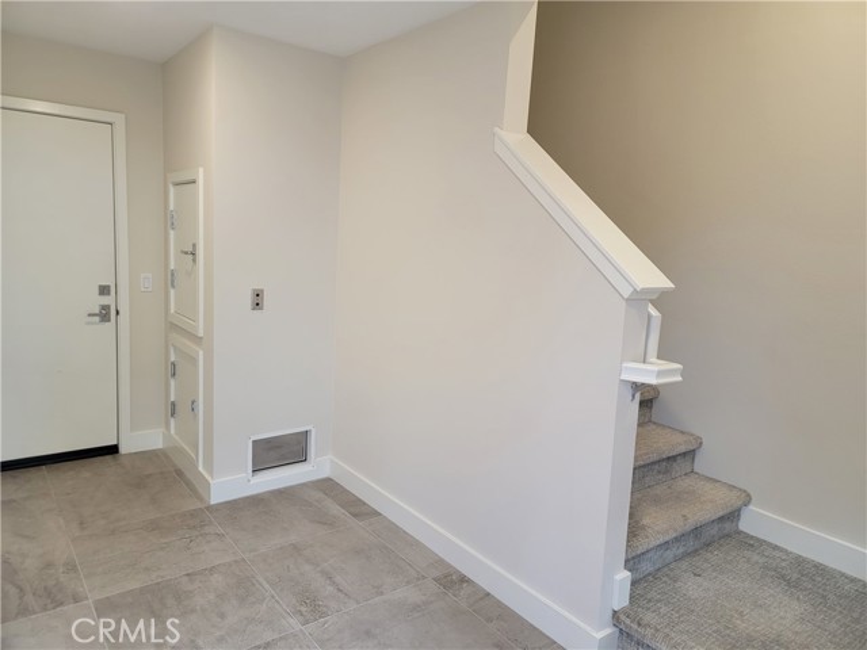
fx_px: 601
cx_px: 434
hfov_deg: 71.6
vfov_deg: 56.8
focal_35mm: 24
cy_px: 325
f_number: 1.8
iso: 250
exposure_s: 1/120
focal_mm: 6.7
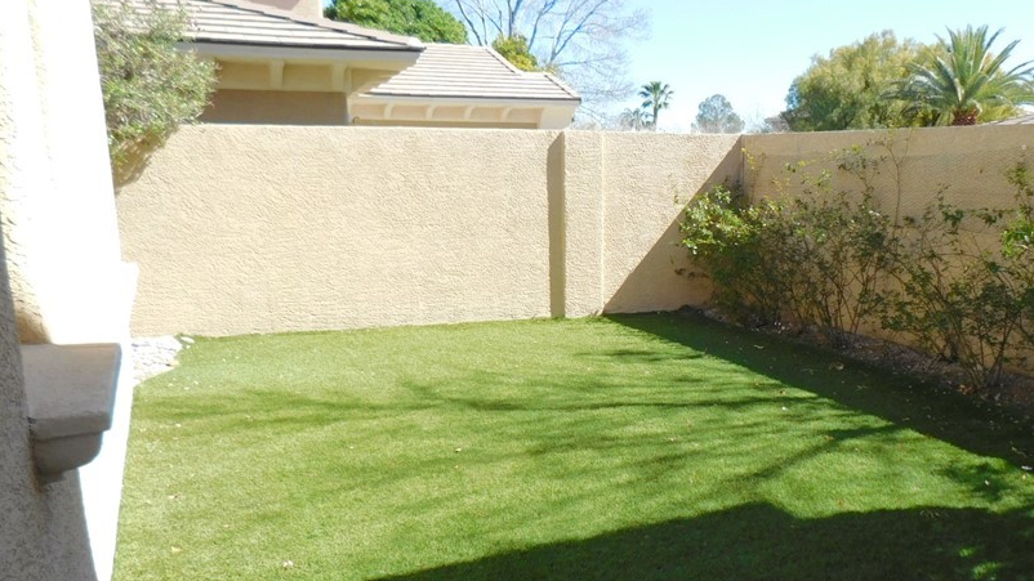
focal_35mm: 32
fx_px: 877
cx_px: 636
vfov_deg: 36.5
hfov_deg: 60.3
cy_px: 354
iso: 125
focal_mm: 4
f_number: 3
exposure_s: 1/800
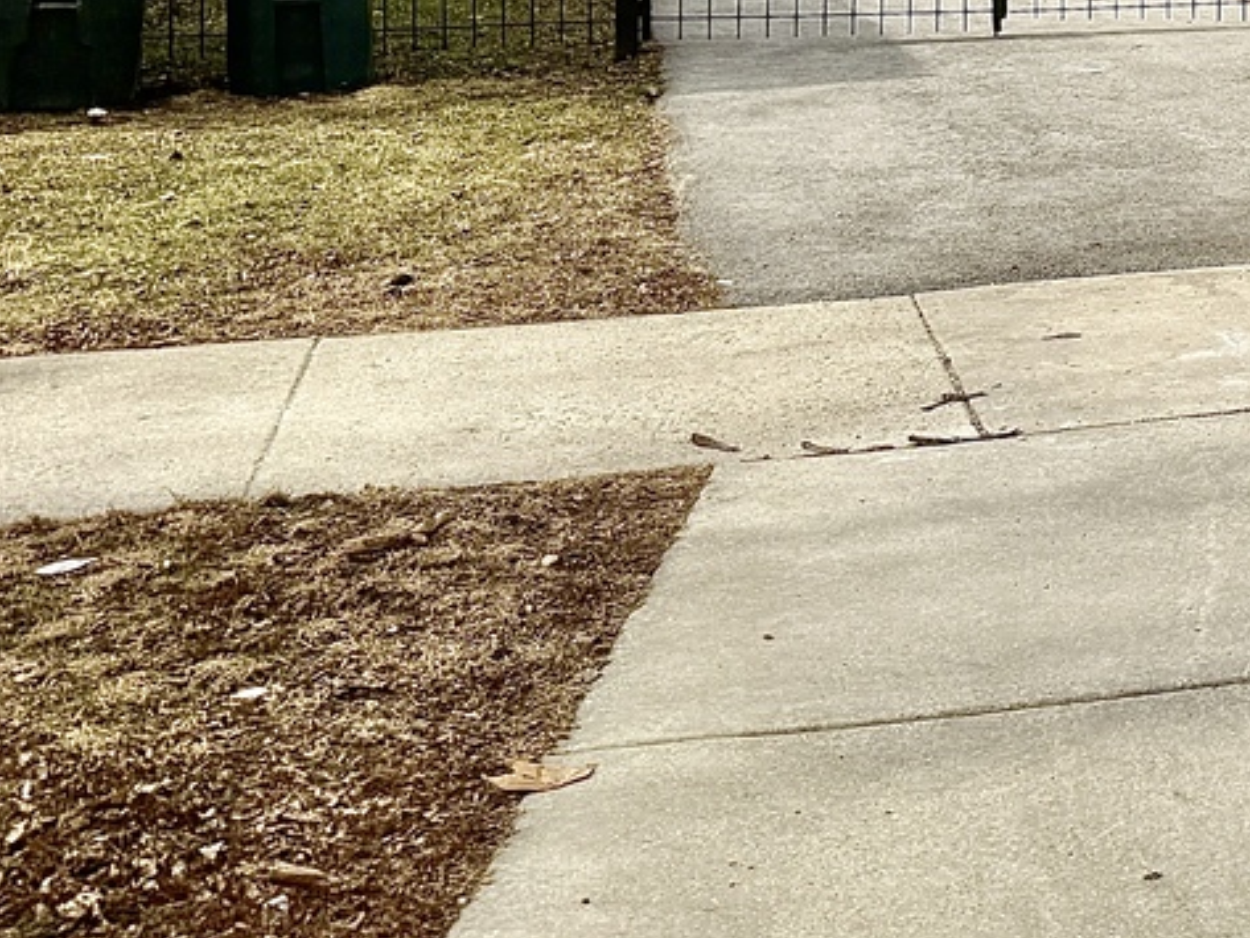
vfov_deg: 19.0
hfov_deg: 22.7
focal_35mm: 73
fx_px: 2637
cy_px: -201
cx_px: 1771
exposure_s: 1/6711
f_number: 1.78
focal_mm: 6.76
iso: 80
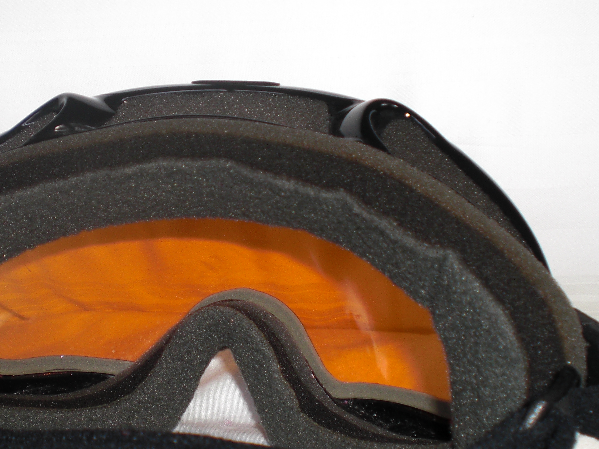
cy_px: 297
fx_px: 1056
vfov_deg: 23.9
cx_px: 211
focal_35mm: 61
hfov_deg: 31.5
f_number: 3.1
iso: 64
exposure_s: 1/60
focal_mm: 6.3
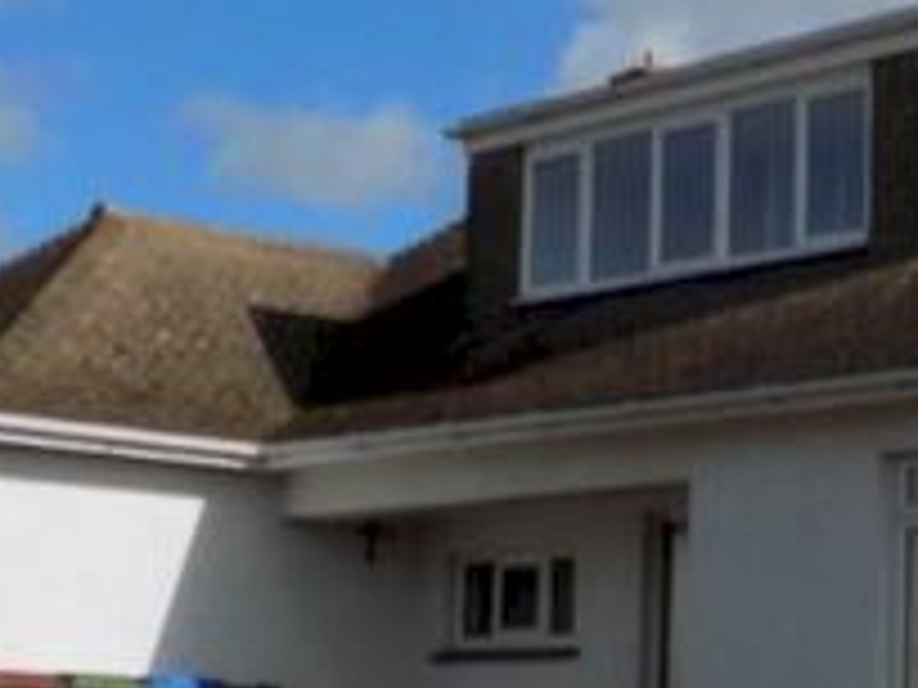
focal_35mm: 103
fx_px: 2732
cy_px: 348
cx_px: 860
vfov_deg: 14.4
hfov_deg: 18.7
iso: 80
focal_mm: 5.3
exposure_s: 1/1250
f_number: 3.3
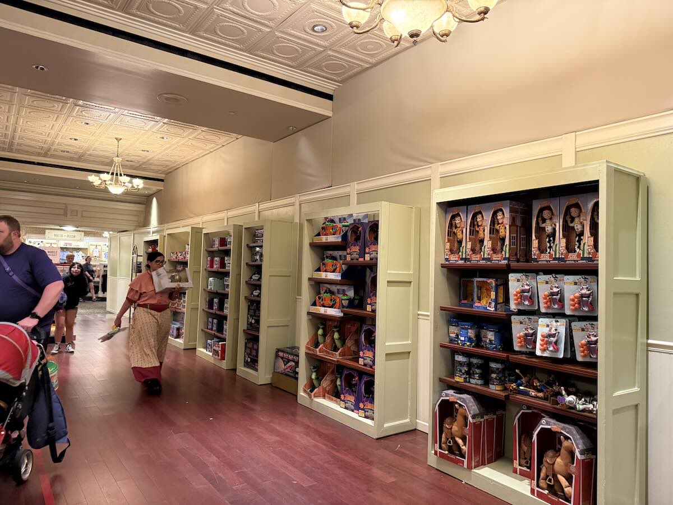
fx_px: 467
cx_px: 336
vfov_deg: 56.8
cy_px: 252
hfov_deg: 71.6
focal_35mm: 24
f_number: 1.78
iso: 500
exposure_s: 1/60
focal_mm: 6.76
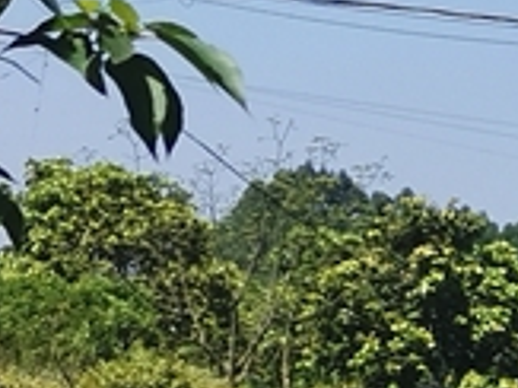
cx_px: 829
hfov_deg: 9.4
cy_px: 693
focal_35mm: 204
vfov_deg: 7.1
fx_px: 3050
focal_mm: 4.75
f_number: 1.8
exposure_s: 1/1098
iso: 50
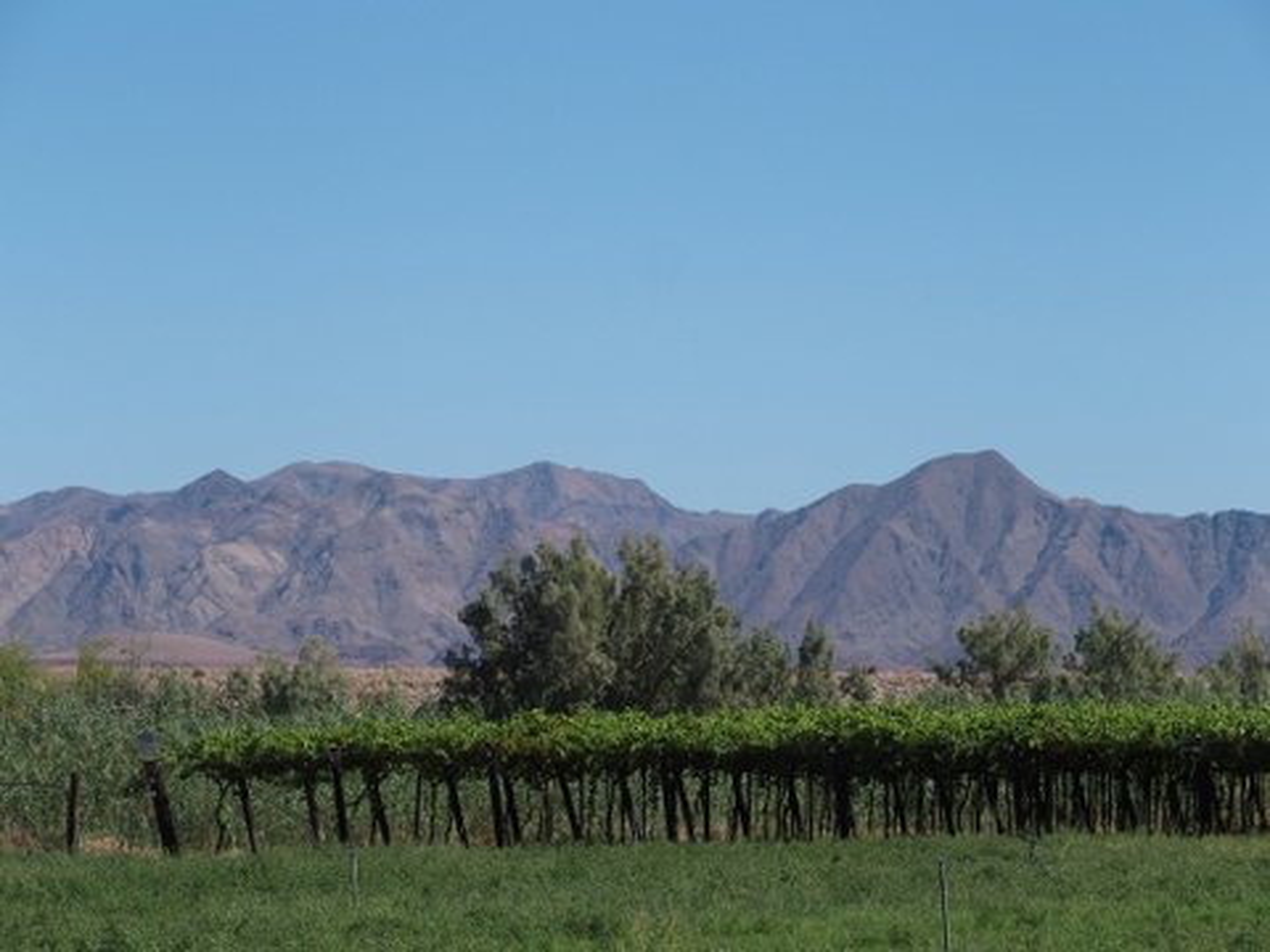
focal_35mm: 165
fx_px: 6054
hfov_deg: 12.0
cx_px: 635
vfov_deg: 9.0
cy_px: 476
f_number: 5.6
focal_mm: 35
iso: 100
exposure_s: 1/800
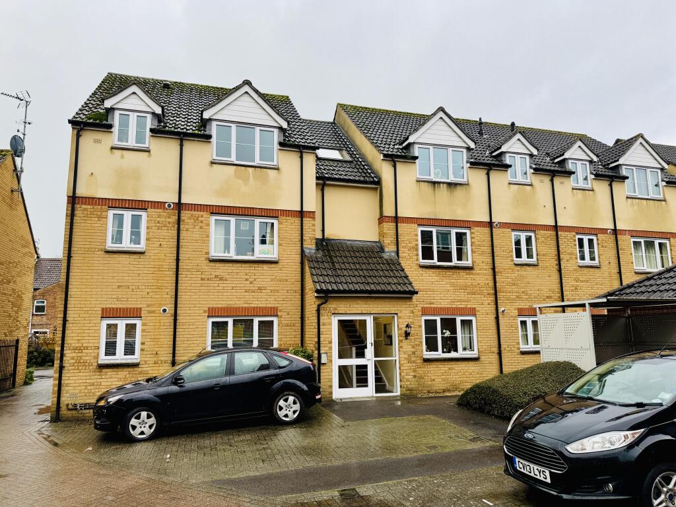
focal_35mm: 24
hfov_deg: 71.6
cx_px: 338
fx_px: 469
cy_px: 254
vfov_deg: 56.8
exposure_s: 1/604
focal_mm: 6.76
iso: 80
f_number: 1.78
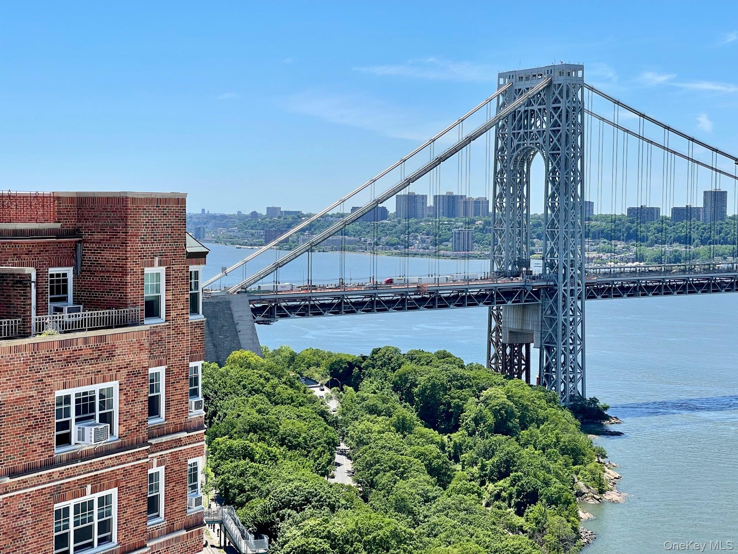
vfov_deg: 22.9
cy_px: 277
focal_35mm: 64
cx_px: 369
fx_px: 1364
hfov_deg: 30.3
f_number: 2.2
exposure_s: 1/1119
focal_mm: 7.5
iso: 20
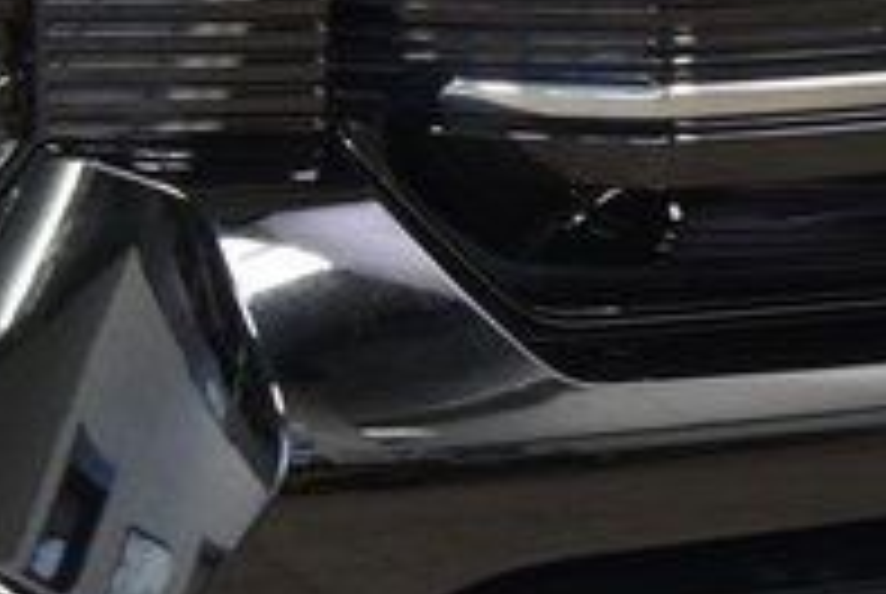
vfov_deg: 4.7
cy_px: -20
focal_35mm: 296
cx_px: 1327
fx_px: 7296
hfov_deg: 6.8
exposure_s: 1/15
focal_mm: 38
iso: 1100
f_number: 6.3
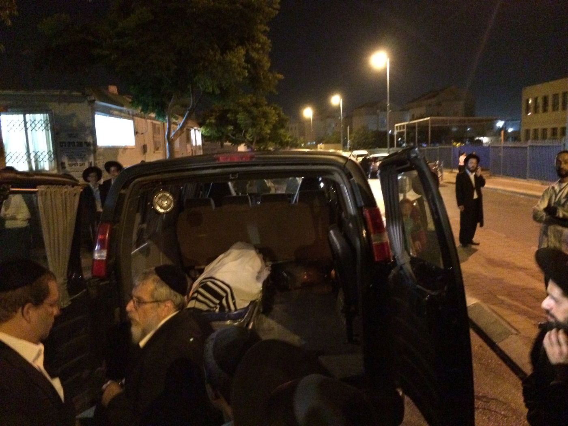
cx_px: 284
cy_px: 213
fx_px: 492
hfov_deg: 60.0
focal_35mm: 30
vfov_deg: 46.8
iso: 1250
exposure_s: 1/15
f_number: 2.2
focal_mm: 4.12
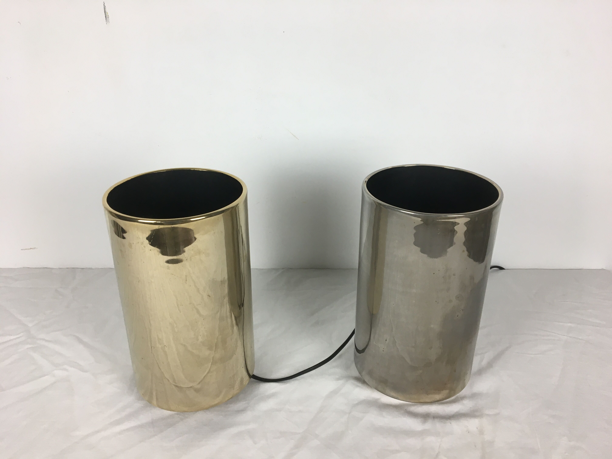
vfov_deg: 48.2
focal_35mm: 29
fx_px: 513
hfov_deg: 61.7
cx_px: 306
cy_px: 230
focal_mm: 4.15
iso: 25
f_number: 2.2
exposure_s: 1/33
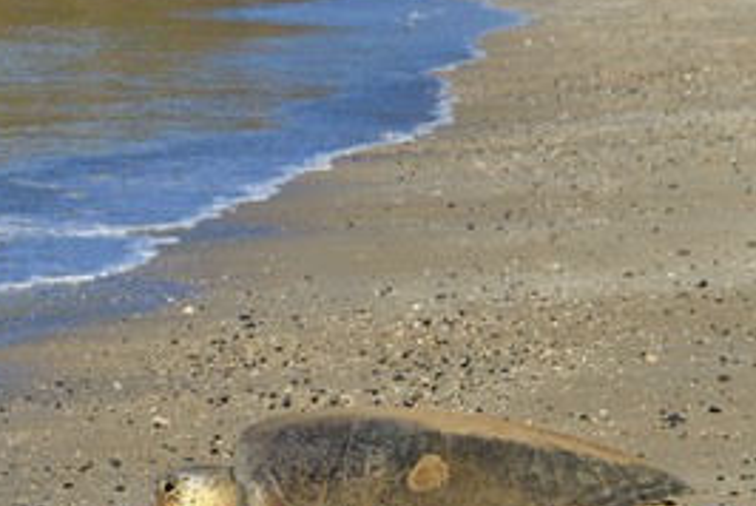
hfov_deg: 7.7
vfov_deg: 5.1
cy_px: 310
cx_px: 242
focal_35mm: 268
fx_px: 5634
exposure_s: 1/320
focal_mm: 170
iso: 400
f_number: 13
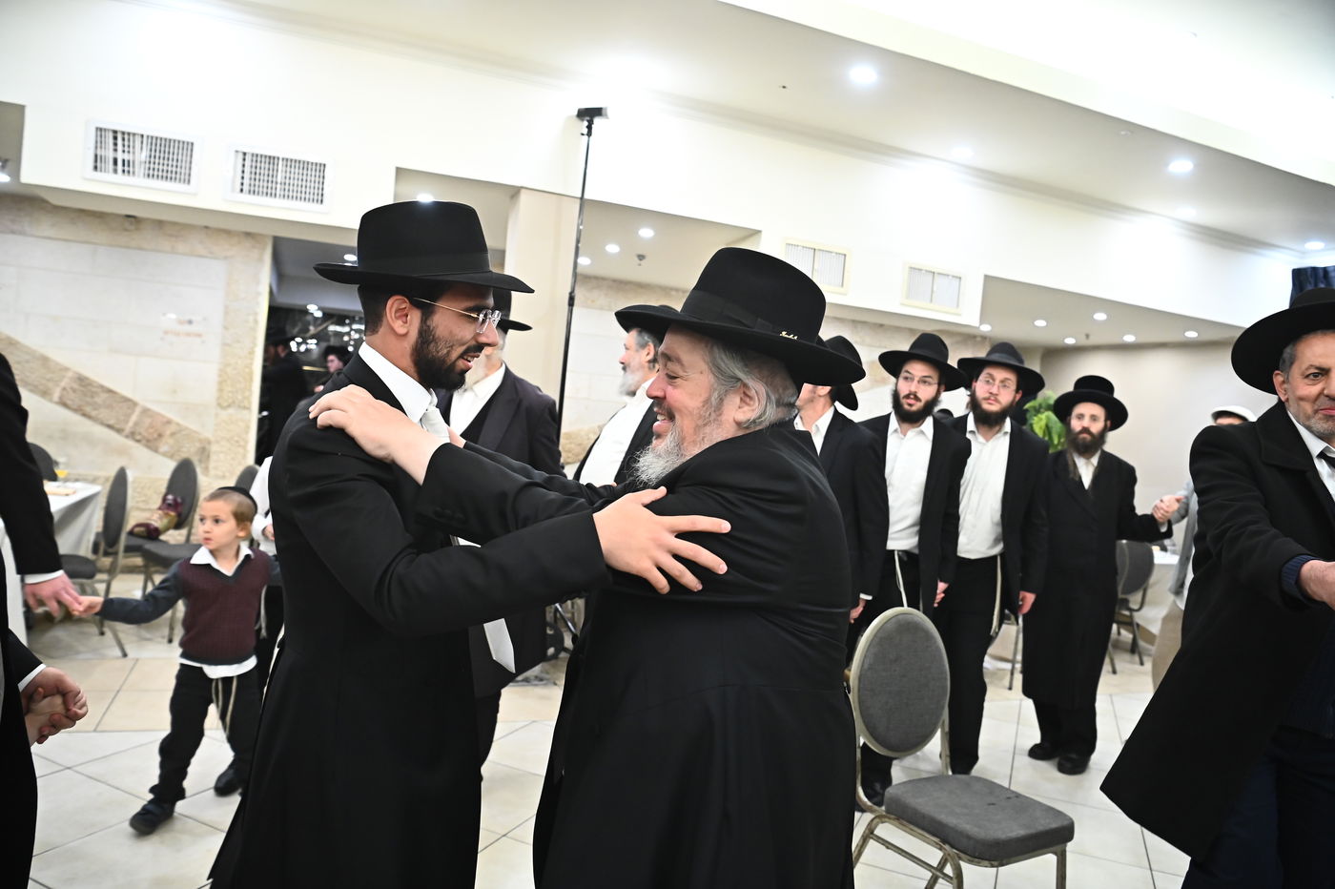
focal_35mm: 24
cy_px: 444
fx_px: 890
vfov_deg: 53.1
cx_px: 668
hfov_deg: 73.8
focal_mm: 24
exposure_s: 1/200
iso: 3200
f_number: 4
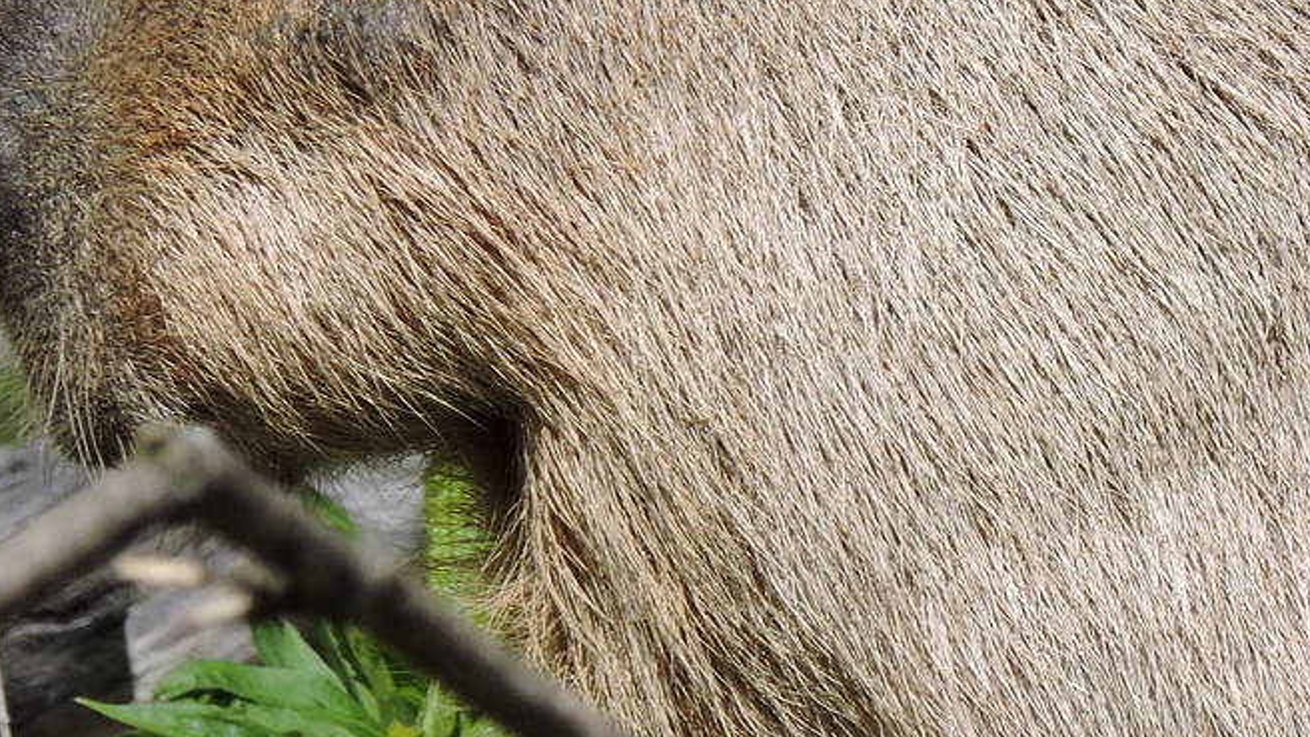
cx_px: 1128
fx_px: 55369
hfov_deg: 1.4
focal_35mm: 1594
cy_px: 517
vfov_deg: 0.8
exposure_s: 1/640
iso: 100
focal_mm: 107
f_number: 4.9
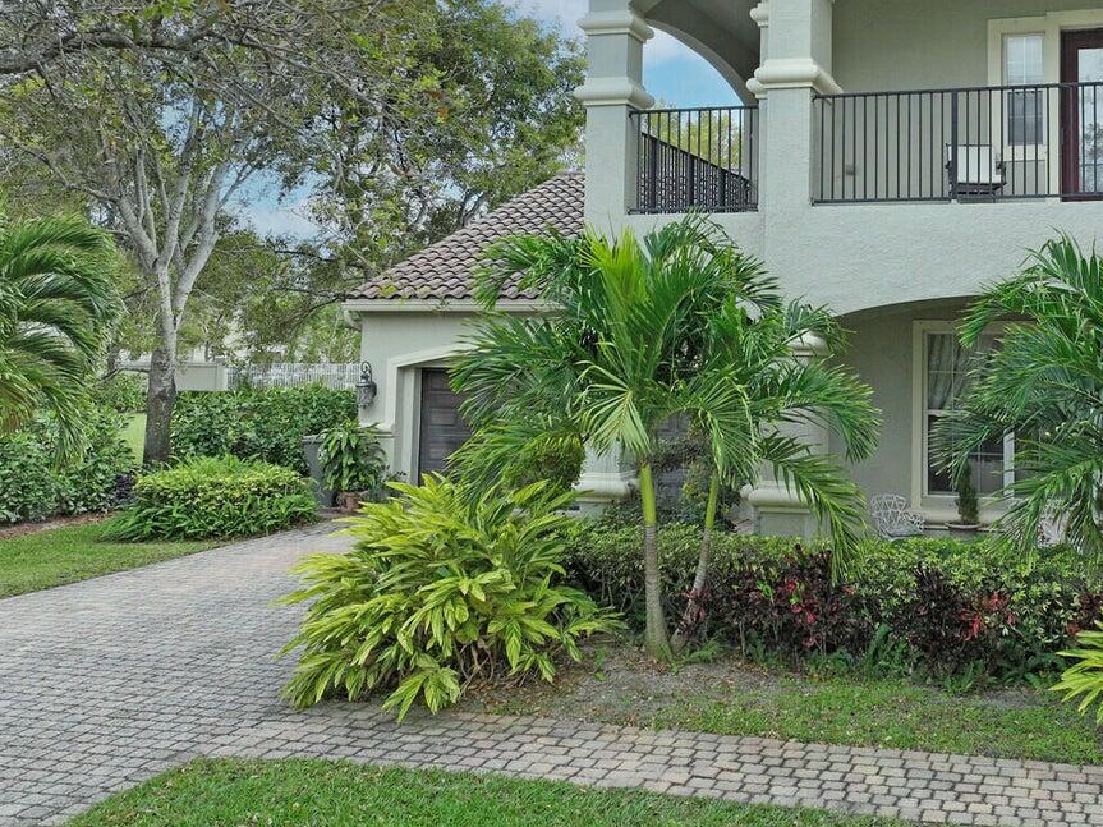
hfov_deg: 47.1
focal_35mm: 38
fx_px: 1211
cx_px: 834
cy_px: 254
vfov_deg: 37.2
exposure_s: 1/1250
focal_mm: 12.29
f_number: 2.8
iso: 400
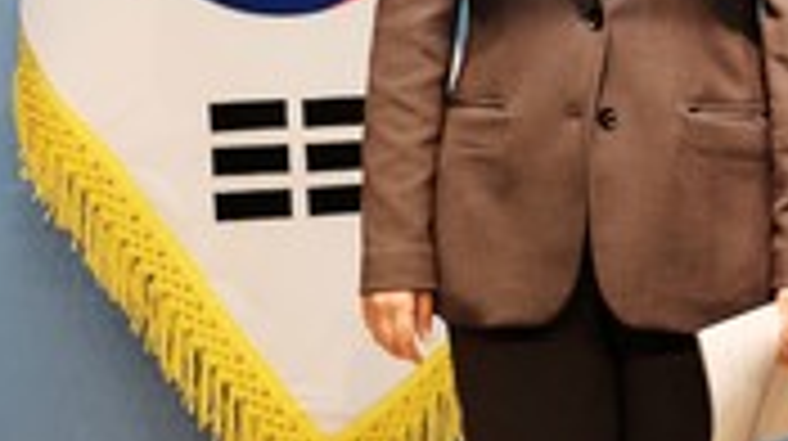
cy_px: -108
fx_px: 10123
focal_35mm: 485
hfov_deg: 4.4
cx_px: 1189
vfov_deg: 2.5
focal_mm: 90
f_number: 3.6
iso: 1600
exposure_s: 1/250
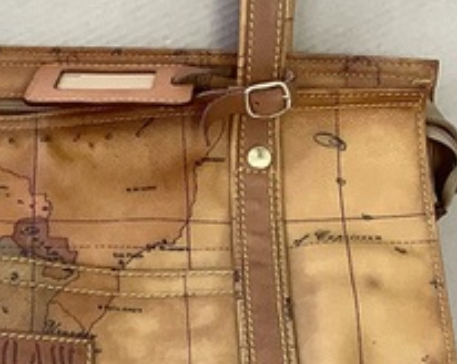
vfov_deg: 14.4
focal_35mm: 106
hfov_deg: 17.8
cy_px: 100
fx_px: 1431
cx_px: 31
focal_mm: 3.3
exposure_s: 1/100
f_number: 2.4
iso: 100
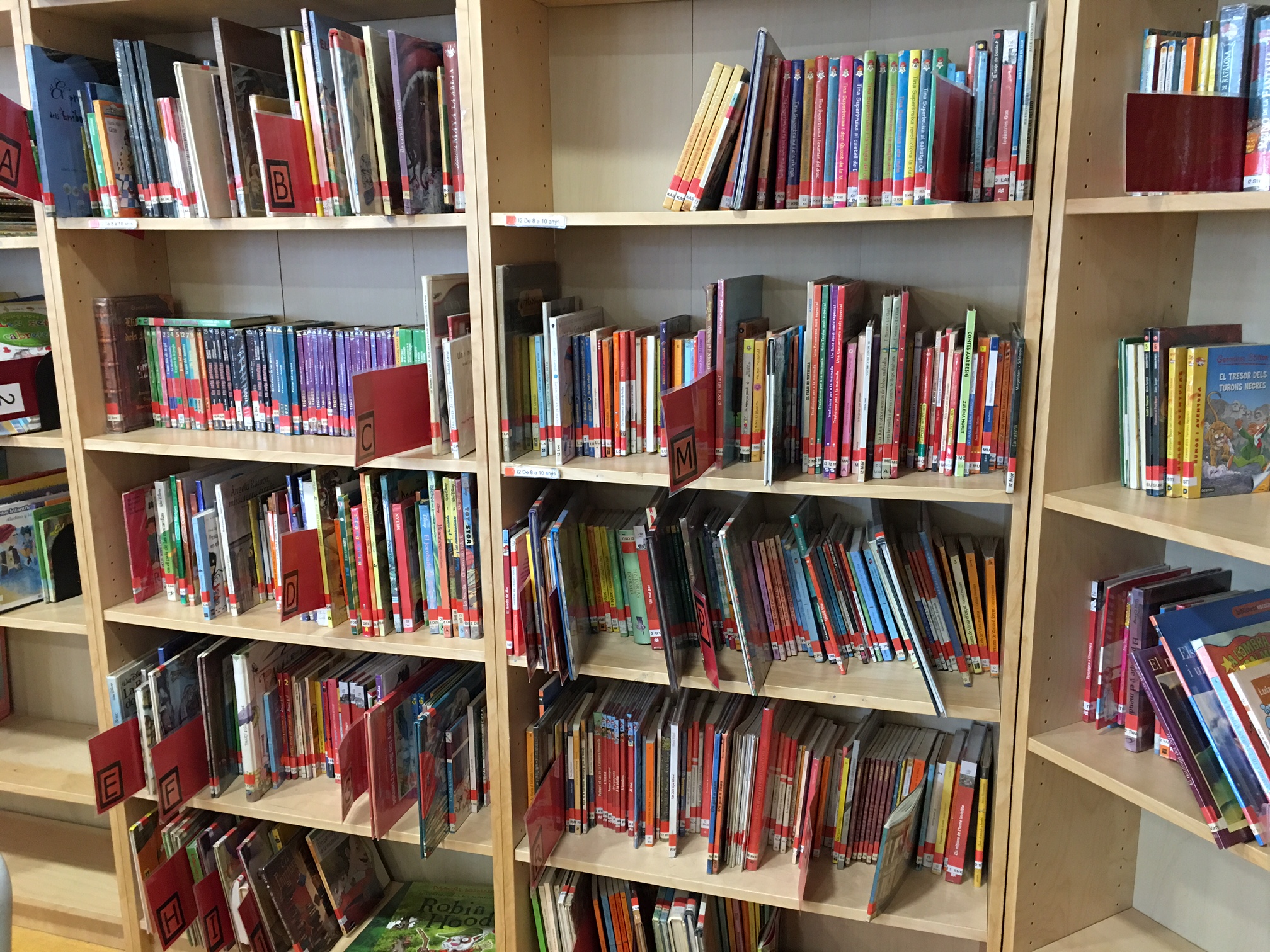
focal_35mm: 29
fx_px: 1064
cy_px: 476
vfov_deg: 48.2
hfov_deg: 61.7
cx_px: 635
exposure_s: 1/17
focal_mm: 4.15
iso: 80
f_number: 2.2
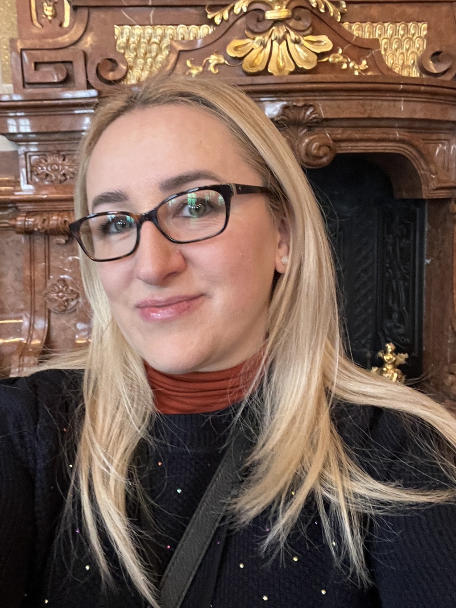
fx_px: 597
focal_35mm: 34
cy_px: 280
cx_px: 200
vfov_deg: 53.9
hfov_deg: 41.7
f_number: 2.2
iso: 400
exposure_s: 1/25
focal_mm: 2.71
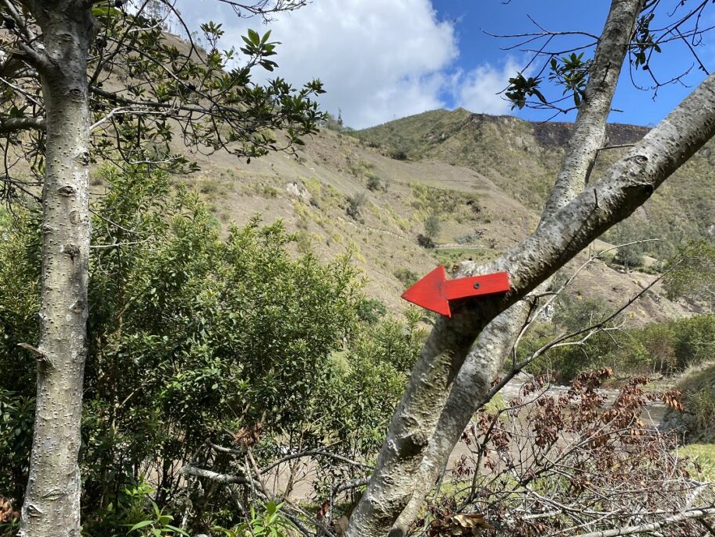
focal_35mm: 29
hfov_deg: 61.5
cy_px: 267
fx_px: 599
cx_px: 389
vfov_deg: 48.2
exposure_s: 1/1585
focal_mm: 4.25
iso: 32
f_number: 1.8
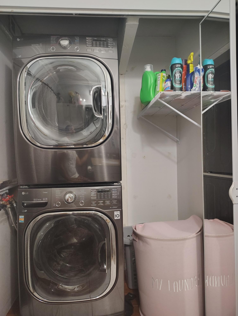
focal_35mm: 24
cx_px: 119
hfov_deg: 56.9
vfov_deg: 71.5
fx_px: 220
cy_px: 158
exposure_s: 1/40
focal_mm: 5.56
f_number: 1.8
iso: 2753
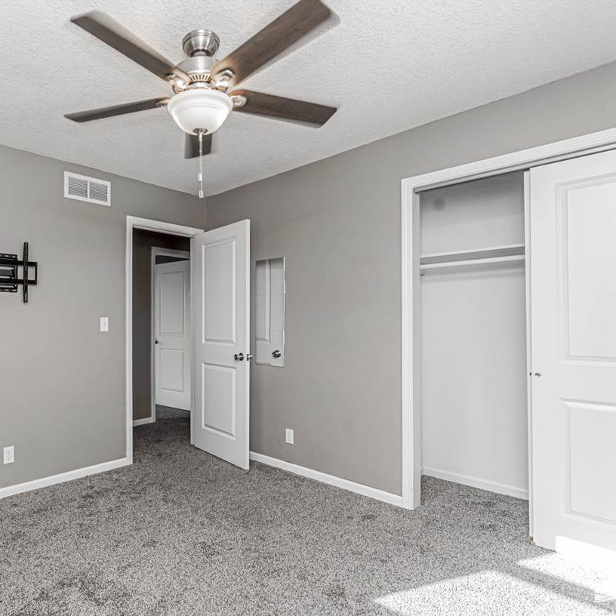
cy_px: 318
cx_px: 172
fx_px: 403
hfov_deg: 70.9
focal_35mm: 20
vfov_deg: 74.8
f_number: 10
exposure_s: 1/60
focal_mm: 10
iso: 640
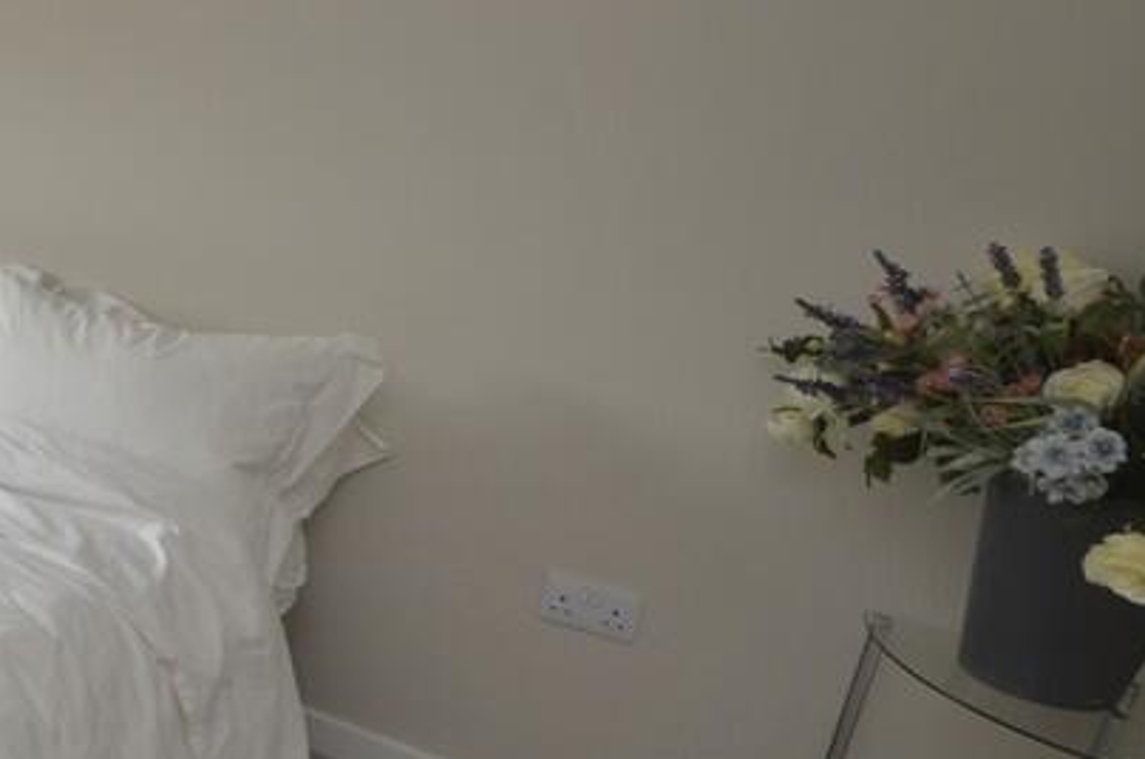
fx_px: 1207
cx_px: -230
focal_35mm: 38
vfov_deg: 34.9
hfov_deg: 37.9
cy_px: 391
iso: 400
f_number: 7.1
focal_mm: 10
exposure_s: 1/80
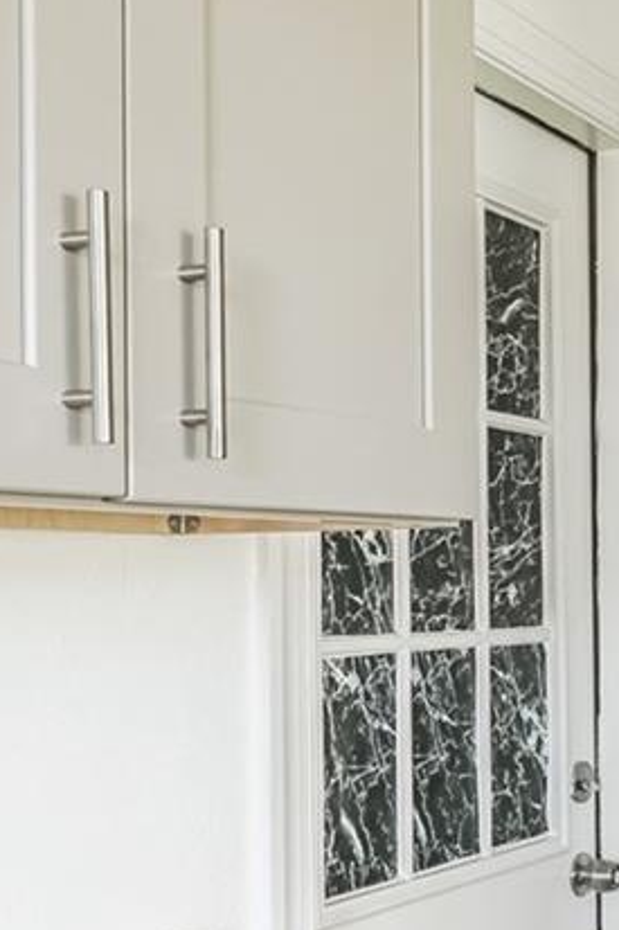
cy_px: 574
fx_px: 1600
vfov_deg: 32.3
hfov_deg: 19.7
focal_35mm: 62
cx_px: 858
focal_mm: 16
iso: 400
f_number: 8
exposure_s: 1/15
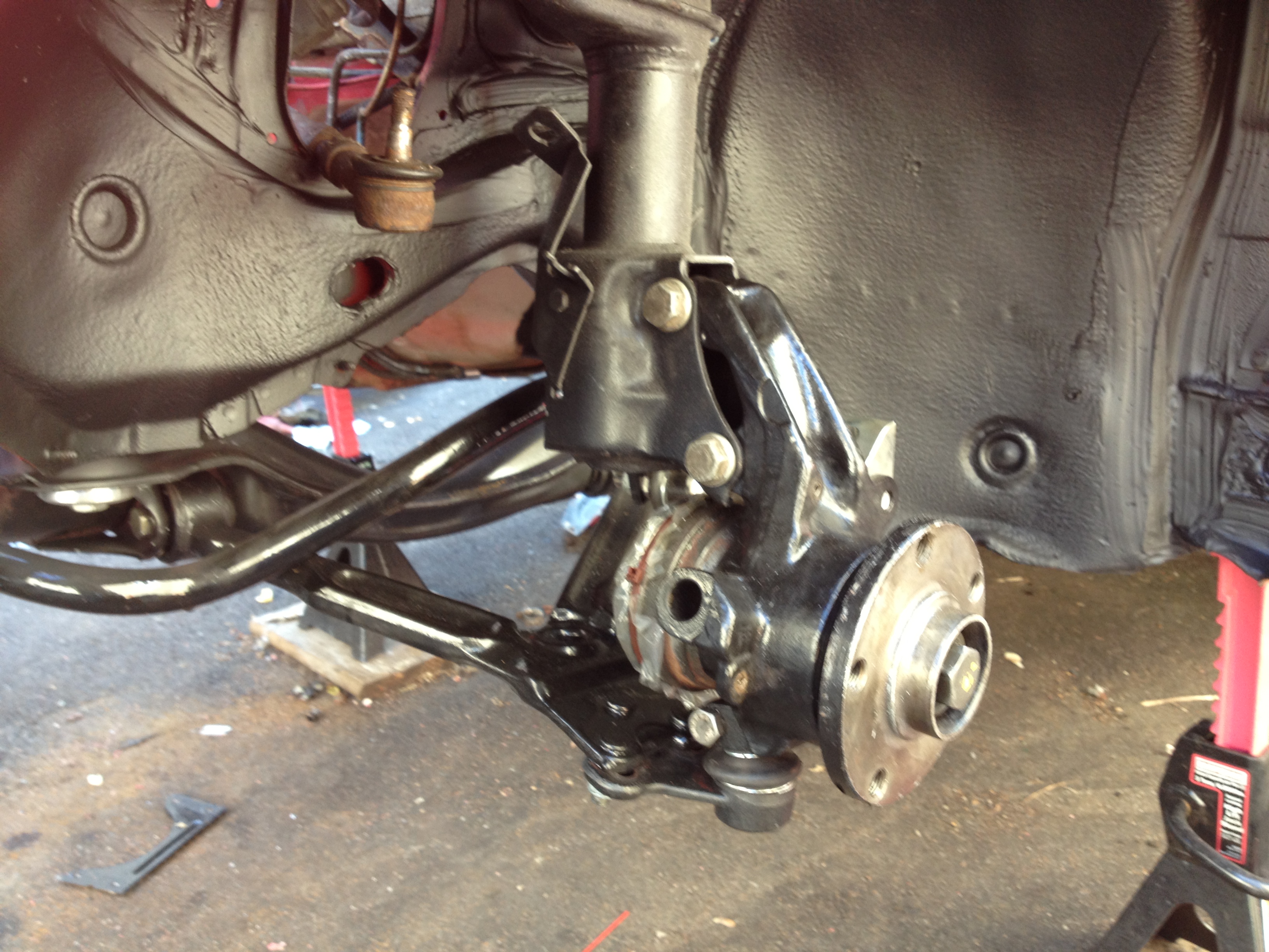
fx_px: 1283
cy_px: 476
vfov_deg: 40.7
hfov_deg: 52.6
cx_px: 634
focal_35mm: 35
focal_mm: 4.28
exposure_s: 1/20
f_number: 2.4
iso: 64
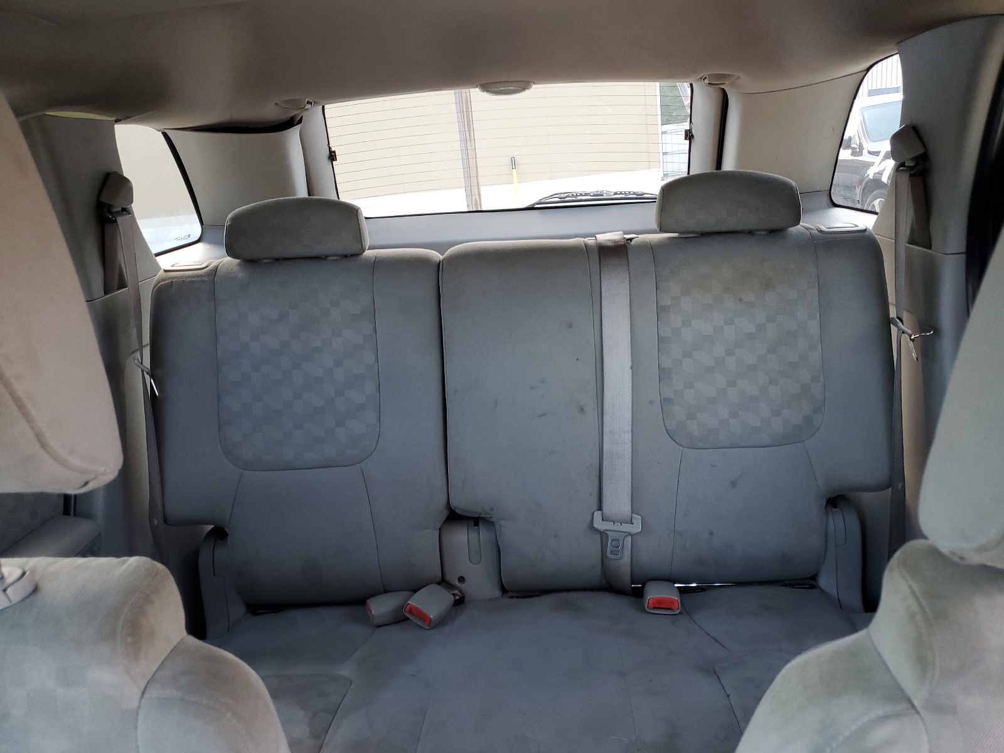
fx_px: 754
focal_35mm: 26
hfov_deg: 67.3
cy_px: 376
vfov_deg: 53.1
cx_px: 502
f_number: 1.5
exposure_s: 1/60.2
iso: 79
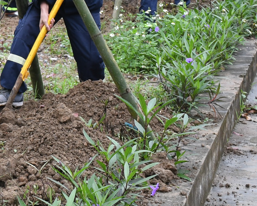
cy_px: -77
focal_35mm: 137
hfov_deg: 13.5
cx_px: -96
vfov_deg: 11.0
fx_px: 1040
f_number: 8
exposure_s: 1/200
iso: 640
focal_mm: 27
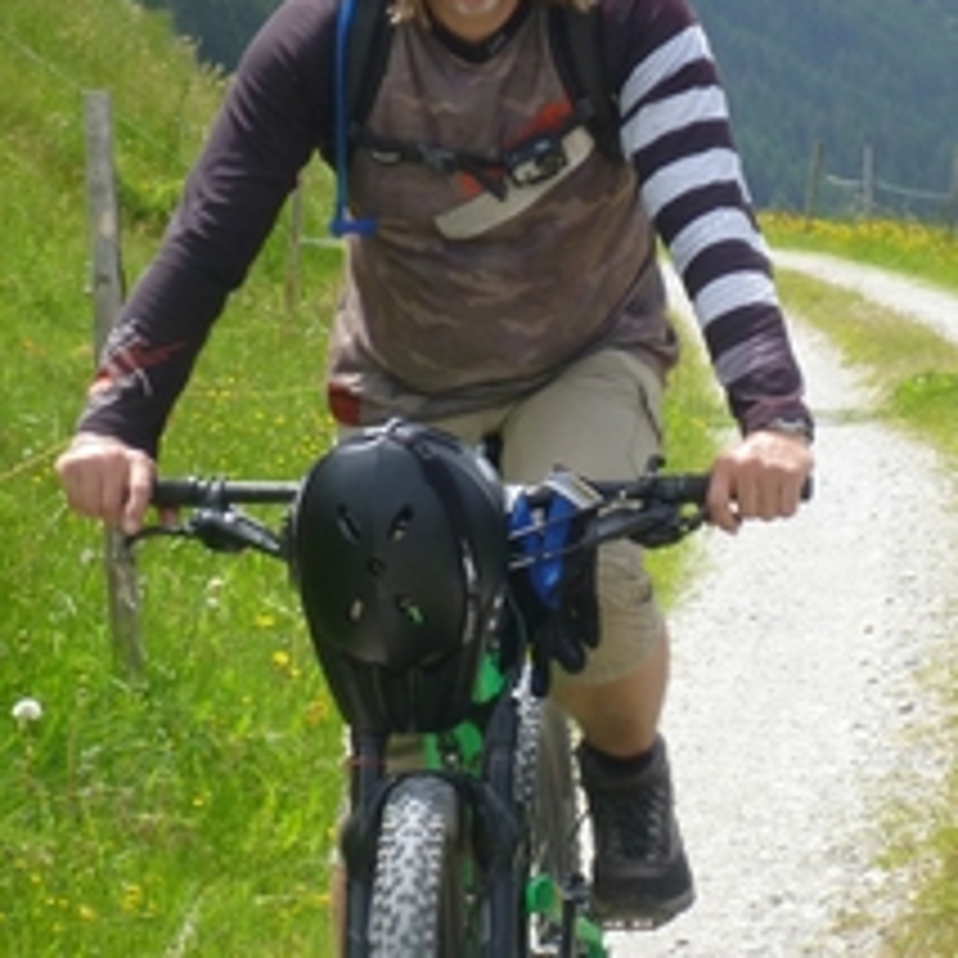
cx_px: 634
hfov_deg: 8.3
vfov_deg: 8.3
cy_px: 346
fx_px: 6638
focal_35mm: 212
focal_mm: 22.8
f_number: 5.9
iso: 200
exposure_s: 1/400
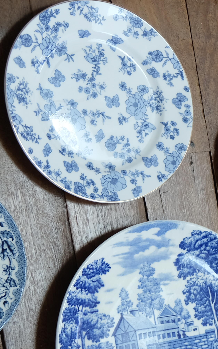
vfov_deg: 17.7
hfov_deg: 10.2
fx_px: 1103
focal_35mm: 116
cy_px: 308
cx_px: 469
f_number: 3.6
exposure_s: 1/15
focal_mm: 25.4
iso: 200
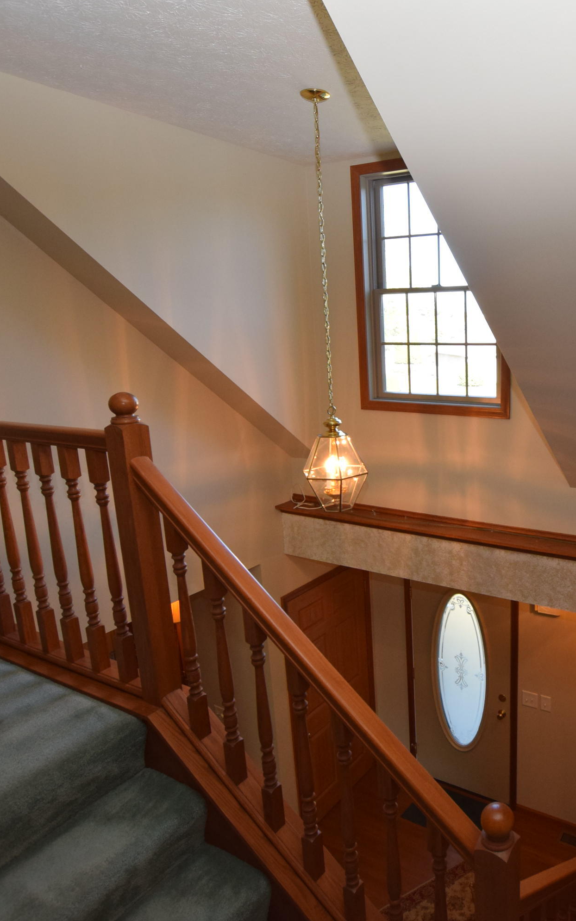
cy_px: 462
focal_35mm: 23
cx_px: 468
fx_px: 578
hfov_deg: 49.6
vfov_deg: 77.2
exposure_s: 1/100
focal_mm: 10
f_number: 5
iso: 800
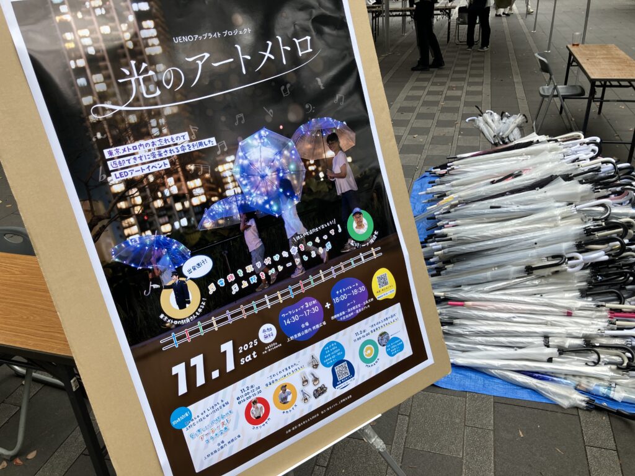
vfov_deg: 49.7
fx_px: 514
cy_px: 238
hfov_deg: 63.4
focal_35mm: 28
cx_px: 318
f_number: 1.8
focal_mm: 3.99
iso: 32
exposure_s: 1/408
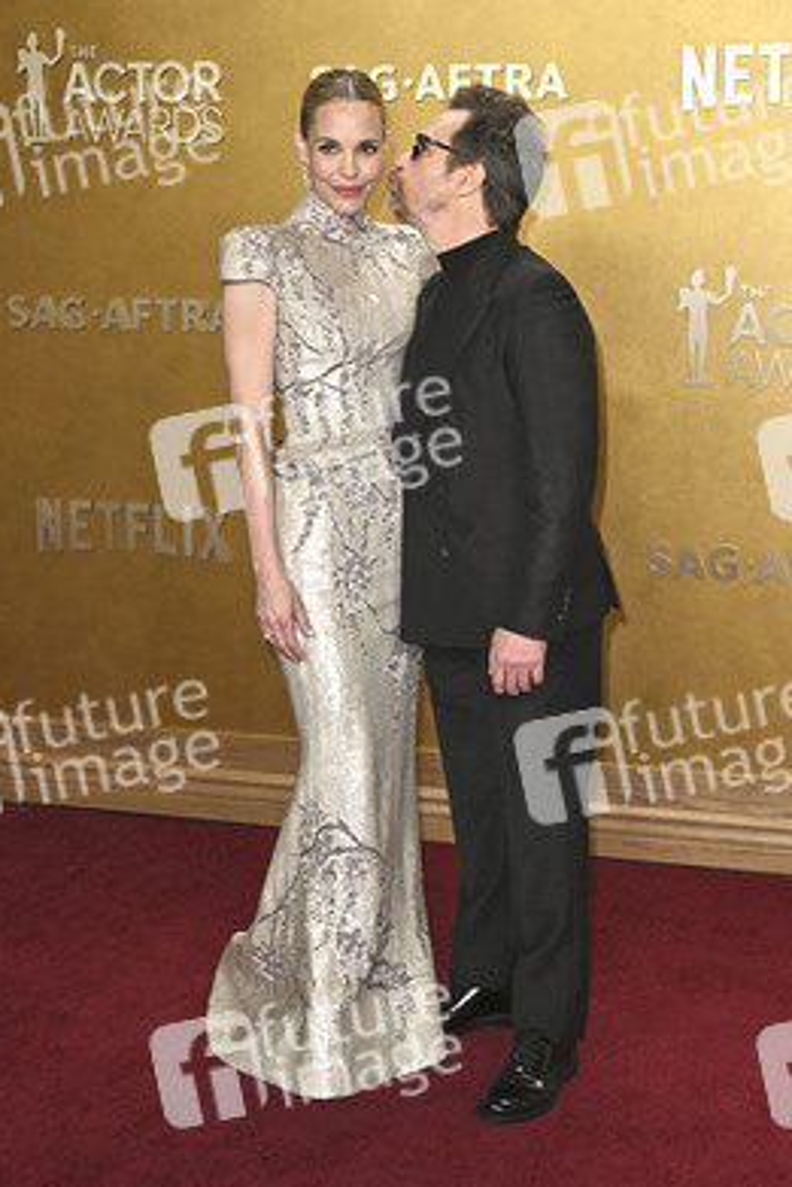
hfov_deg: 28.1
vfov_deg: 41.1
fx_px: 1582
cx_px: 394
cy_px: 601
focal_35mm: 48
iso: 2500
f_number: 6.3
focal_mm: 47
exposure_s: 1/320
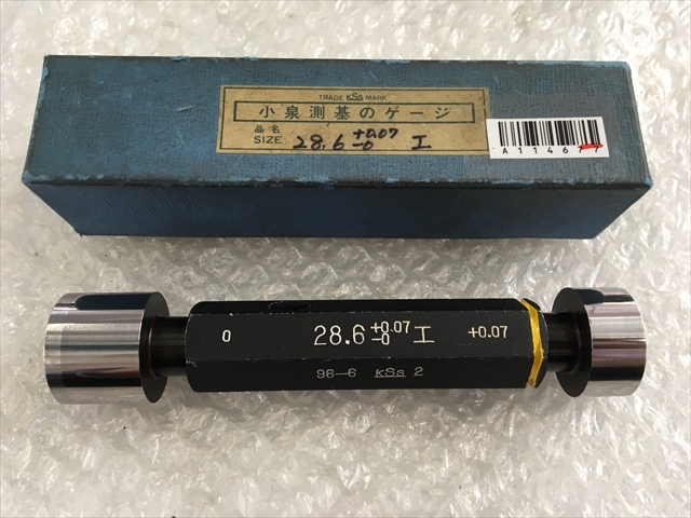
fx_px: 579
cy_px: 259
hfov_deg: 61.7
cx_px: 346
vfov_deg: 48.2
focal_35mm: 29
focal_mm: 4.15
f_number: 2.2
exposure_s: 1/40
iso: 32
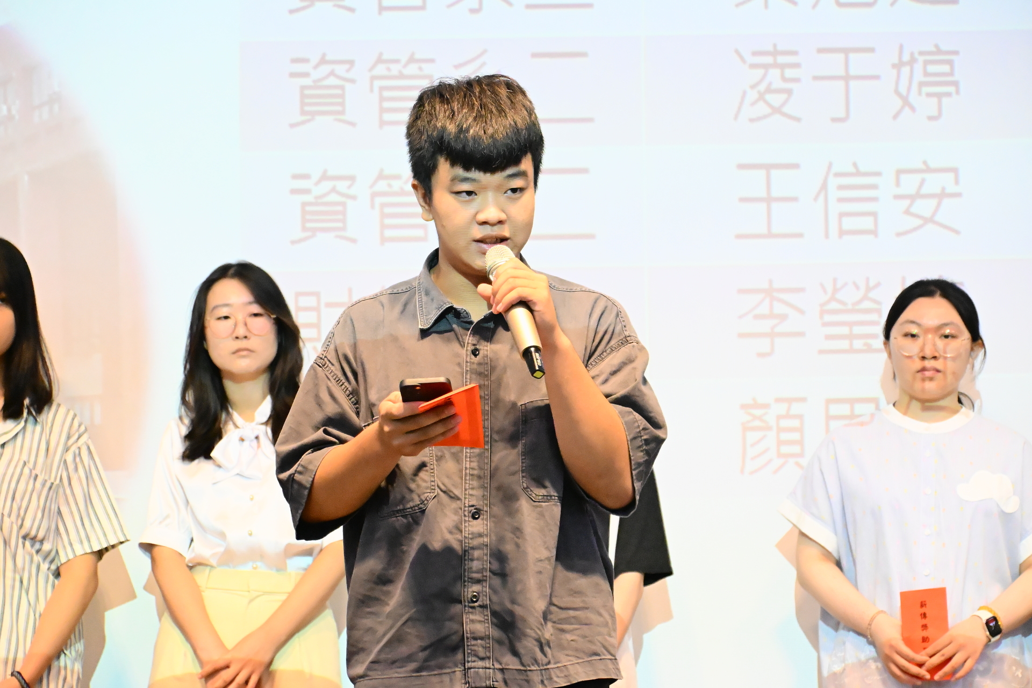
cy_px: 344
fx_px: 3182
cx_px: 516
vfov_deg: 12.3
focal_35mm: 111
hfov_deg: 18.4
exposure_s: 1/500
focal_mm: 74
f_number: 5.3
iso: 10000
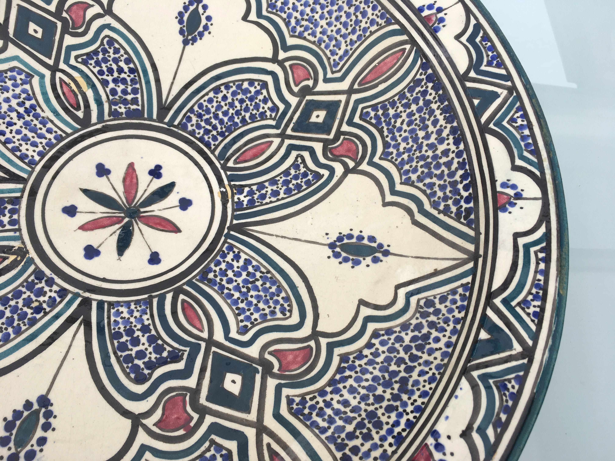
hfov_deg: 61.7
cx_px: 308
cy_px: 230
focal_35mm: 29
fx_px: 515
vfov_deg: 48.2
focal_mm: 4.15
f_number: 2.2
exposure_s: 1/641
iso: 25
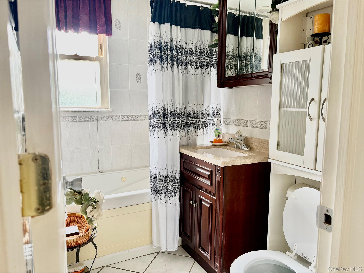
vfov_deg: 53.1
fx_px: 273
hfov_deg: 67.3
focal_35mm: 26
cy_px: 136
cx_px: 182
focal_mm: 5.96
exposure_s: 1/110
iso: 125
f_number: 1.6
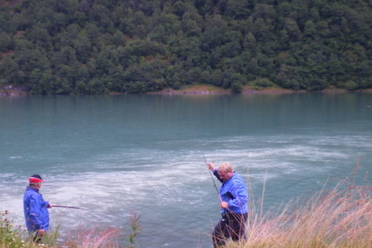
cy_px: 166
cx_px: 142
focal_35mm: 73
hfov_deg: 27.6
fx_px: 755
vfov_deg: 18.6
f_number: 3.5
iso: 64
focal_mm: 7.4
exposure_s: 1/30
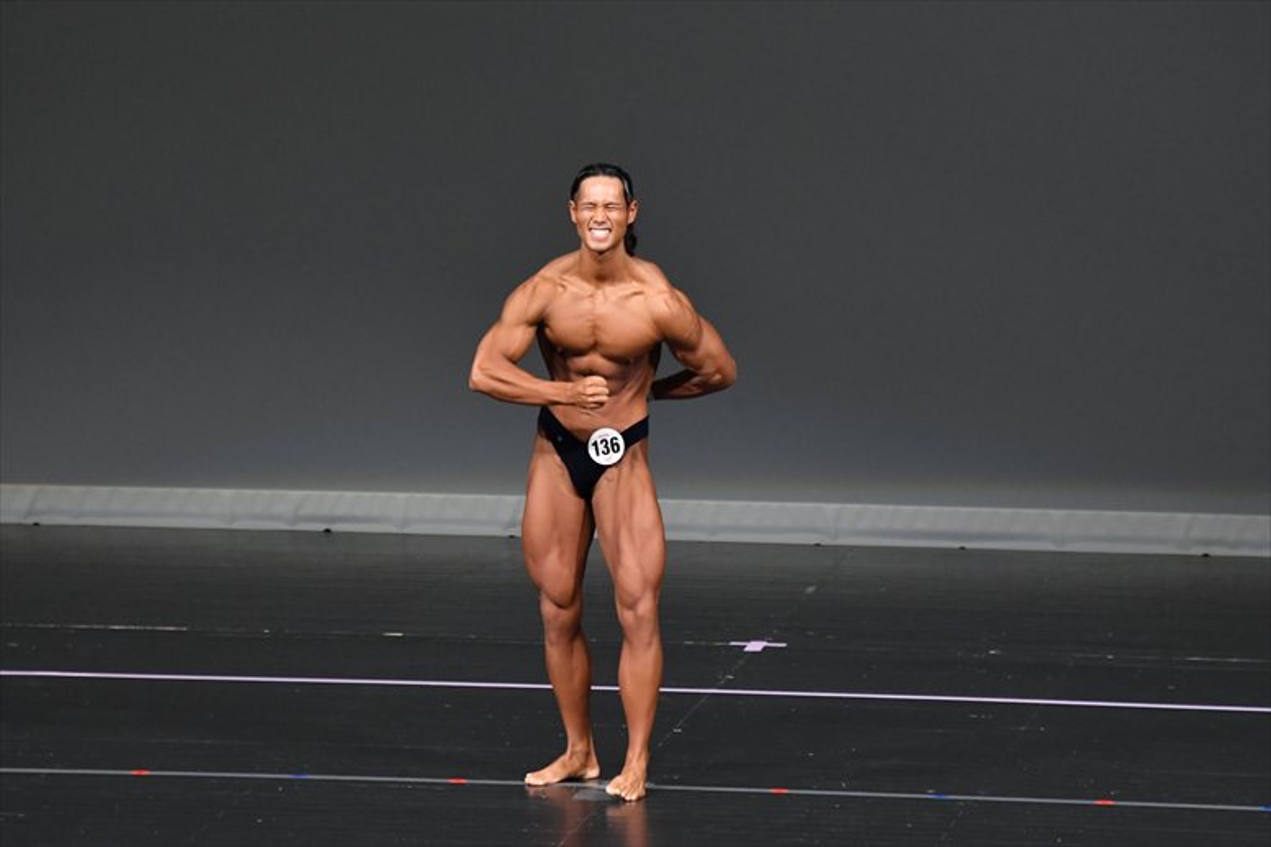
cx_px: 636
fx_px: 10587
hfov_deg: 6.9
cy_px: 424
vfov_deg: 4.6
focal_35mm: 300
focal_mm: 200
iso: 4000
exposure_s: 1/400
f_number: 5.6
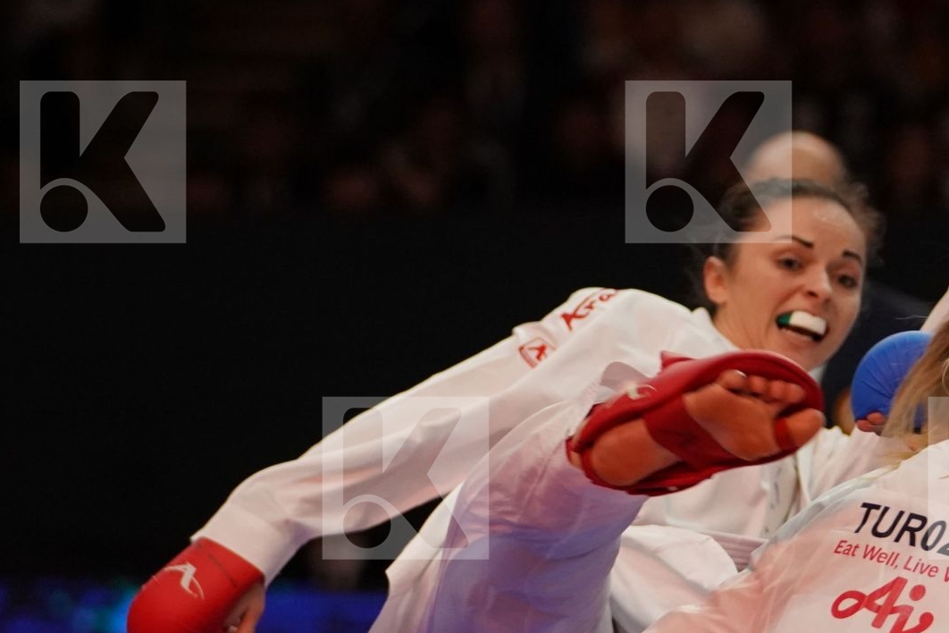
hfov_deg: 6.6
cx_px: 709
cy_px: 478
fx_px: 8224
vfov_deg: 4.4
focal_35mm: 312
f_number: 2.8
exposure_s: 1/1000
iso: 4000
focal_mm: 123
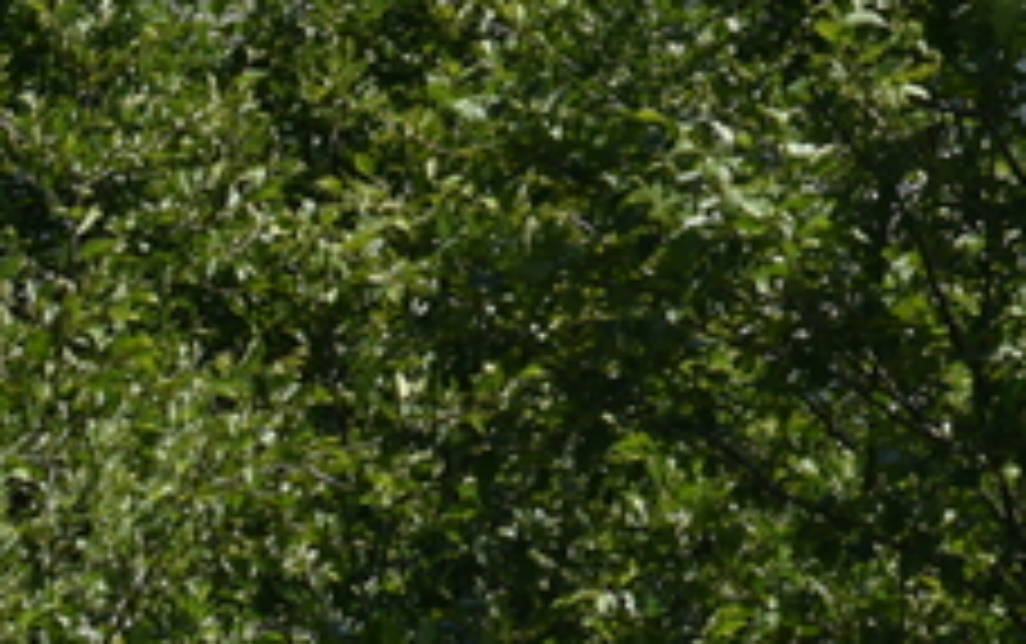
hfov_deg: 8.6
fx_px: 6717
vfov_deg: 5.4
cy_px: -608
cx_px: 1494
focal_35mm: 240
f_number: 9
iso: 100
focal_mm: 42
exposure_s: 1/320
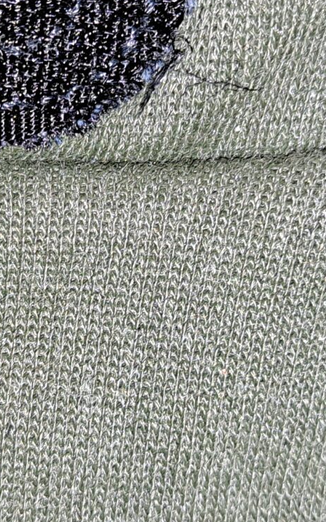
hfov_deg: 14.4
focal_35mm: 91
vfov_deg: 22.8
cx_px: 125
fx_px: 1293
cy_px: 273
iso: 40
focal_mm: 4.6
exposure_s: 1/60
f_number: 2
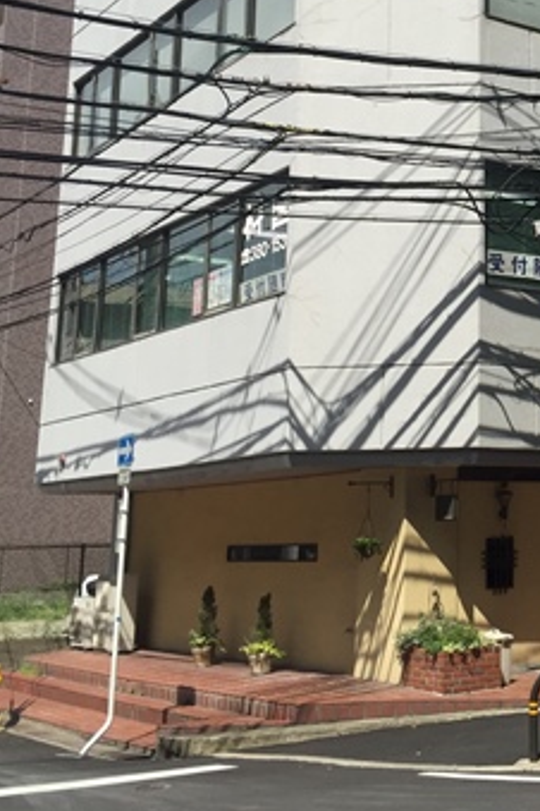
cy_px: 194
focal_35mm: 57
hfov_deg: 22.6
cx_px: 571
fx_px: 1282
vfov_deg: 34.3
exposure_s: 1/2083
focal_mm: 4.15
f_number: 2.2
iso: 32
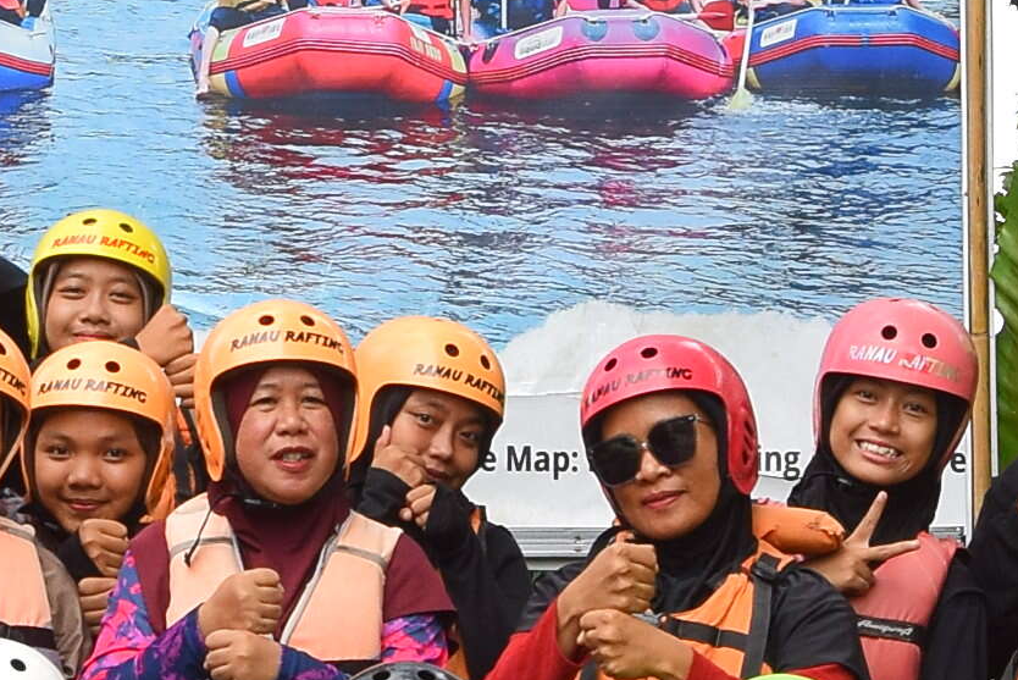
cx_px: 273
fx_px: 5488
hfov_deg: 10.6
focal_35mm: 194
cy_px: 377
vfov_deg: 7.1
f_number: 6.3
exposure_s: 1/500
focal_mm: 24
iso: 400
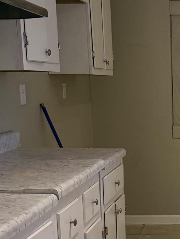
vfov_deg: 22.8
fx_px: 582
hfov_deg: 16.8
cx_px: 220
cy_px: 202
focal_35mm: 84
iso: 160
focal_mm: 6.76
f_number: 1.78
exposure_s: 1/60
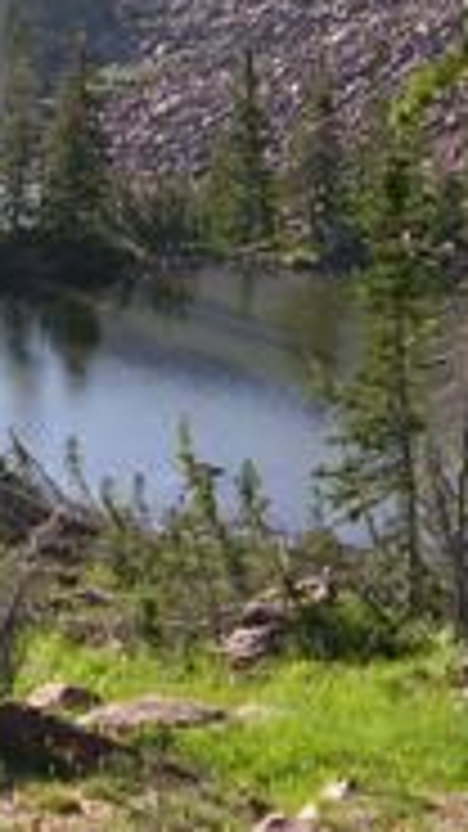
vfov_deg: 21.0
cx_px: -130
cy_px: 135
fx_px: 2207
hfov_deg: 11.8
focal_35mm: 100
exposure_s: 1/468
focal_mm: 5.8
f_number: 2.8
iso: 50
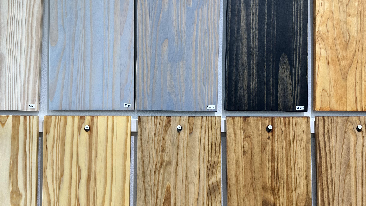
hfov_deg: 62.6
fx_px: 301
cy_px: 100
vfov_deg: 37.8
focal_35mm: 31
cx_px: 174
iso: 80
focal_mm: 6.86
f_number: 1.78
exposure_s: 1/140
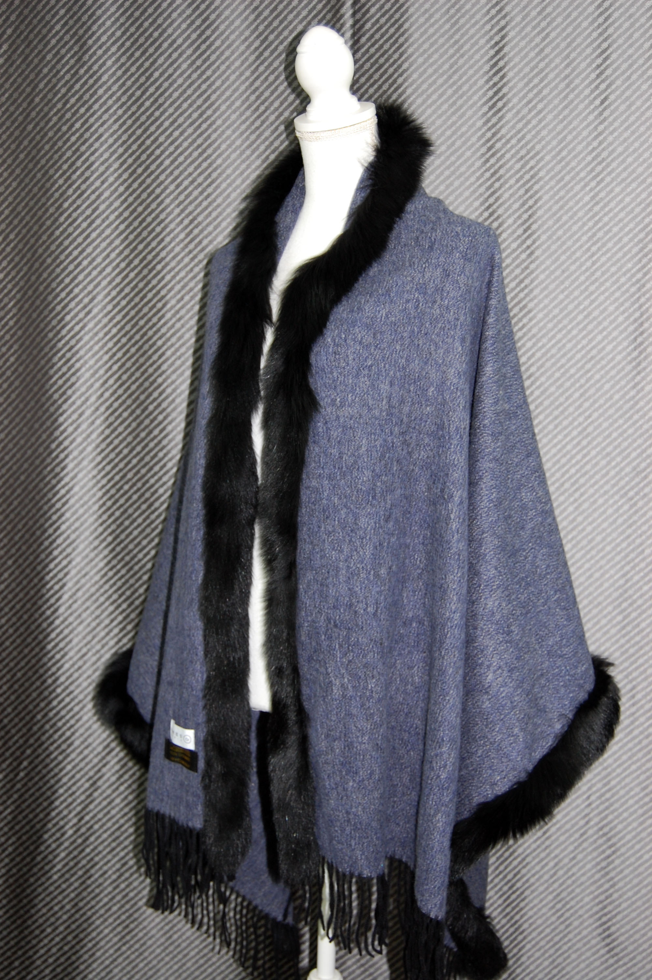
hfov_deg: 29.8
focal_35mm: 45
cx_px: 326
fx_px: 1225
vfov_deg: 43.6
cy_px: 490
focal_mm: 30
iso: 400
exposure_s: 1/60
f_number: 4.2
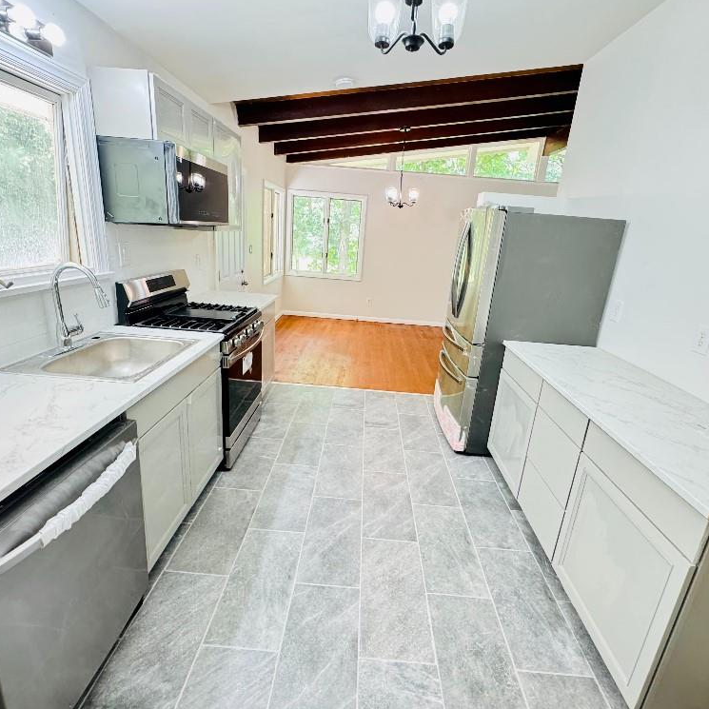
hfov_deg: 84.0
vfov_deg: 84.0
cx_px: 359
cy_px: 345
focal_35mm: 17
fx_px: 394
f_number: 2.2
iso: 320
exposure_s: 1/60
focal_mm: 2.22
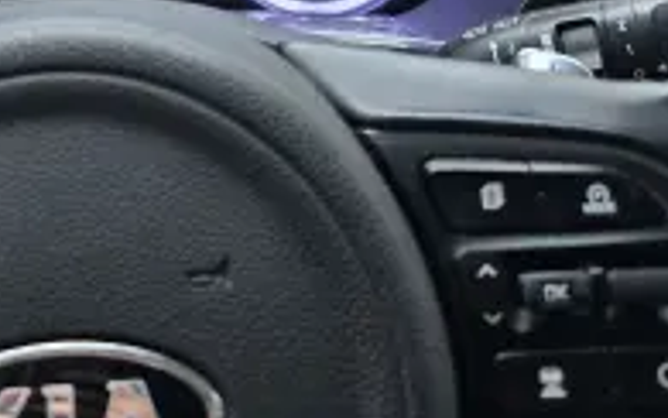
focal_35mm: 45
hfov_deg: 42.2
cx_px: 123
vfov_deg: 27.4
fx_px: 819
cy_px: 24
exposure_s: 1/50.3
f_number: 1.7
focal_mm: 6.3
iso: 80
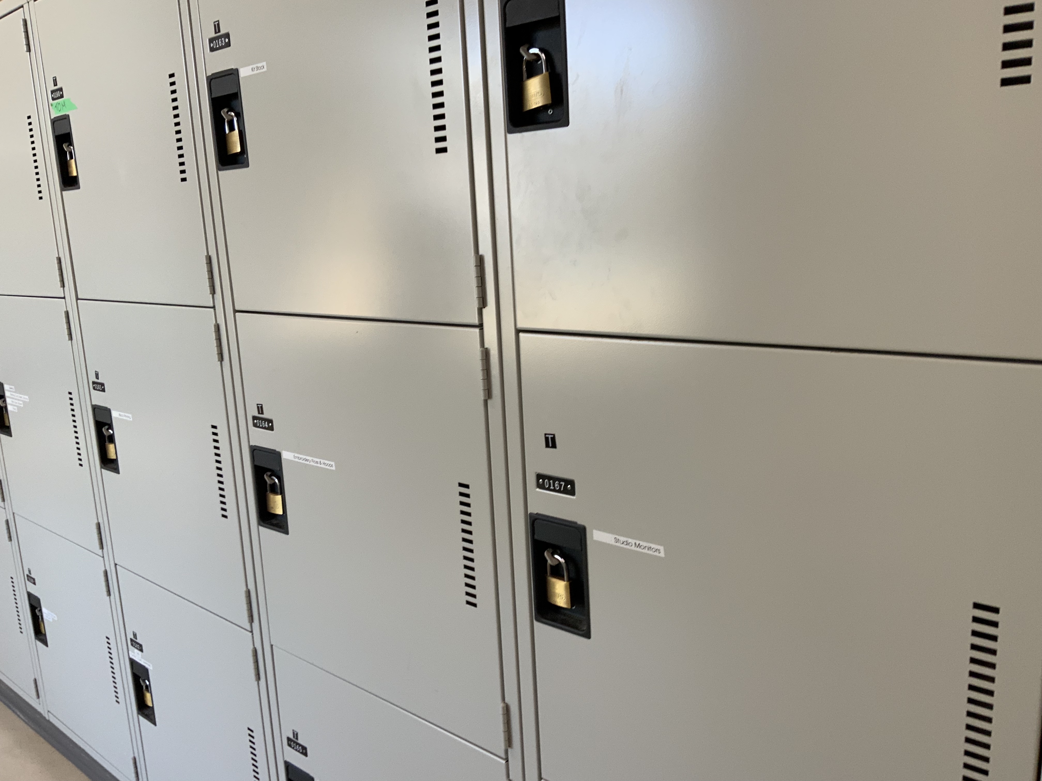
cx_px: 521
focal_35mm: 29
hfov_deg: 61.7
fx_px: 873
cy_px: 390
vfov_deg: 48.2
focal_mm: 3
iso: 64
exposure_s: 1/60
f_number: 1.8
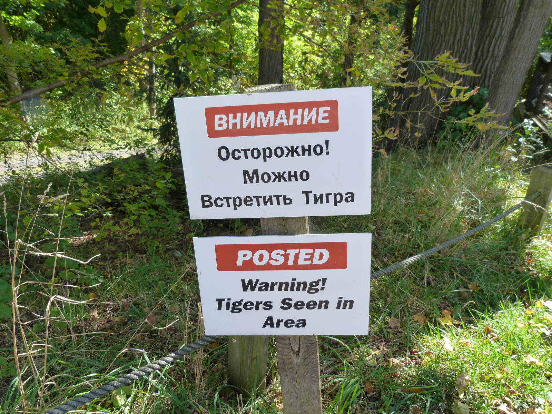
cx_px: 276
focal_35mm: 25
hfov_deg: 69.4
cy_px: 207
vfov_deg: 54.9
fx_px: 399
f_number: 3.6
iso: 125
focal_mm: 4.5
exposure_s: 1/125
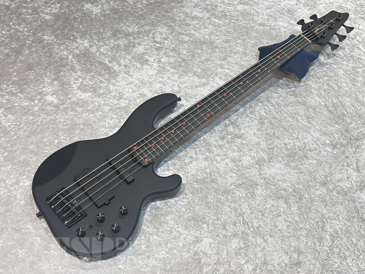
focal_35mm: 52
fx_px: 548
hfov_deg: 36.8
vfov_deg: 28.0
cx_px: 182
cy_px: 137
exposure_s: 1/60
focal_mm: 5.96
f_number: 1.6
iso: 100
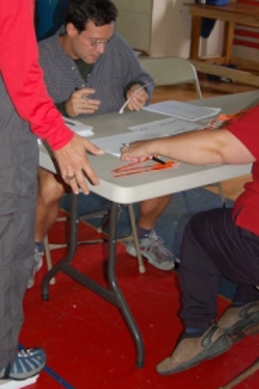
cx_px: 83
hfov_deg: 19.9
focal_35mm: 68
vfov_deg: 29.6
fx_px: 736
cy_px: 157
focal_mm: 28
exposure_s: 1/60
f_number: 3.3
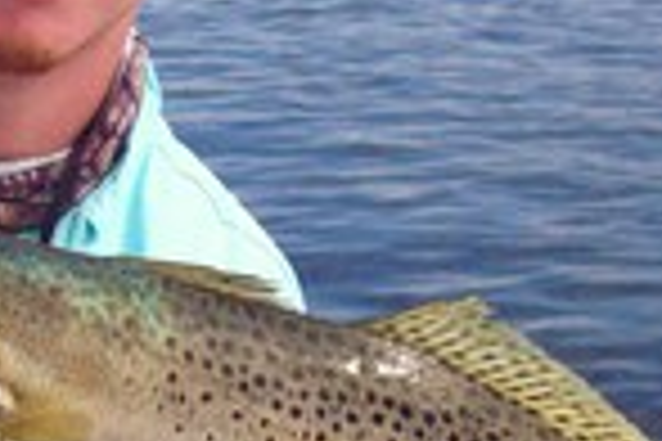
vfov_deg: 7.6
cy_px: 220
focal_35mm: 181
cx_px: 122
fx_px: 3328
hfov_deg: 11.3
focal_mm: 10.7
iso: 80
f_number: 7.6
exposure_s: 1/402
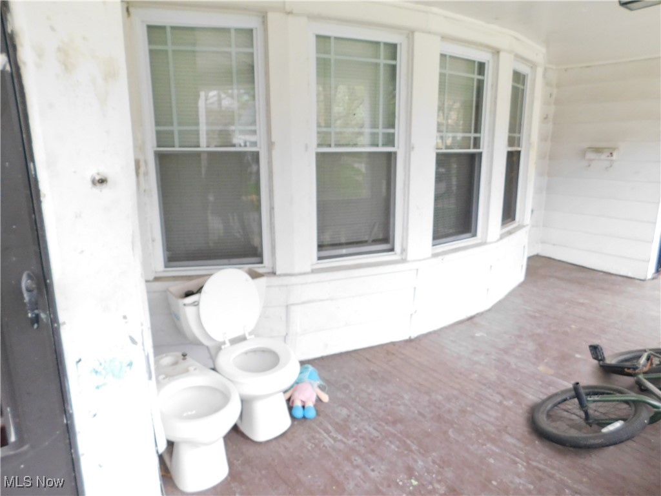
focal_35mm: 23
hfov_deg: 73.9
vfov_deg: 58.9
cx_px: 330
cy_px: 248
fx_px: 439
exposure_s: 1/30
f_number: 3
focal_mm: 4
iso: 320
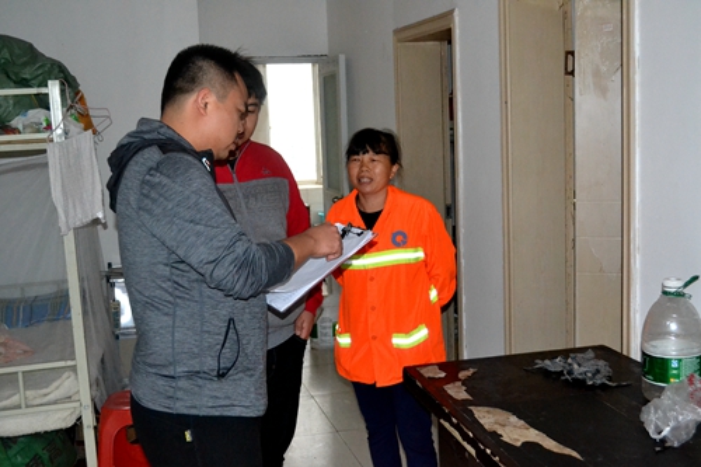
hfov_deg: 43.6
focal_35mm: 45
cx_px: 350
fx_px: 876
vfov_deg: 29.8
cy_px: 234
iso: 3200
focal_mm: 30
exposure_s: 1/60
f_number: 4.5
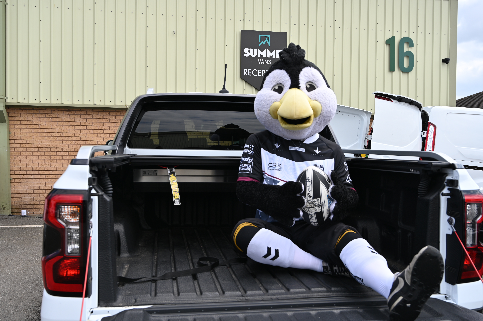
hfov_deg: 57.3
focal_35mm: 33
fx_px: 442
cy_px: 160
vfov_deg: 39.9
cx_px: 242
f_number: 6.3
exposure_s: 1/320
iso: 100
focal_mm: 33
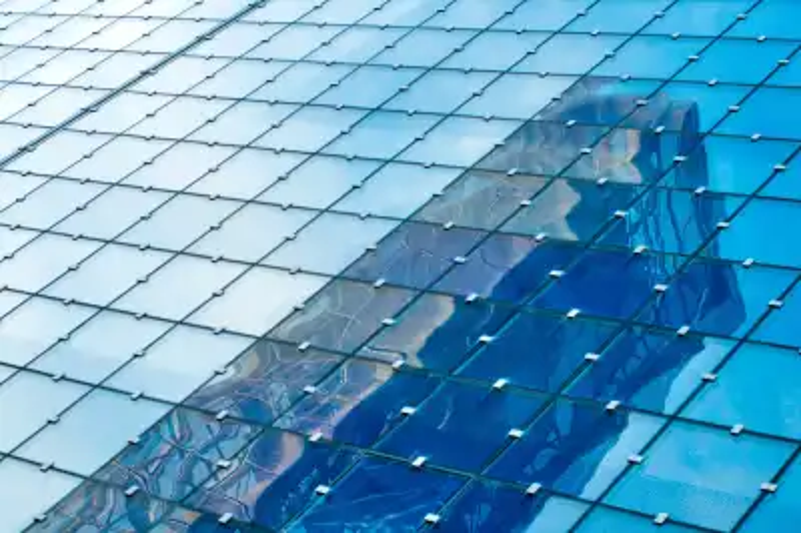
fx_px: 1667
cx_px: 400
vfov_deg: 18.2
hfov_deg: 27.0
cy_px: 266
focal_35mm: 75
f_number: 7.1
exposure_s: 1/200
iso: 250
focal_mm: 50
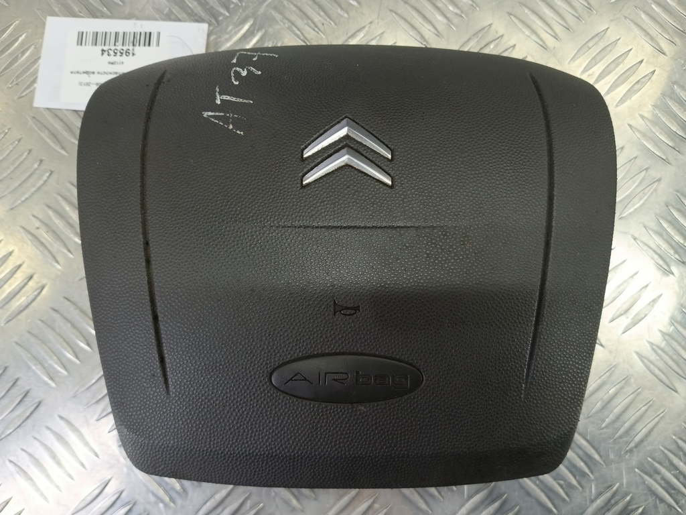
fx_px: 456
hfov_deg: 73.9
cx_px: 343
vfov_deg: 58.9
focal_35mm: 23
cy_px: 258
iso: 180
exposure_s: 1/50
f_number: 1.6
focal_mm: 4.11
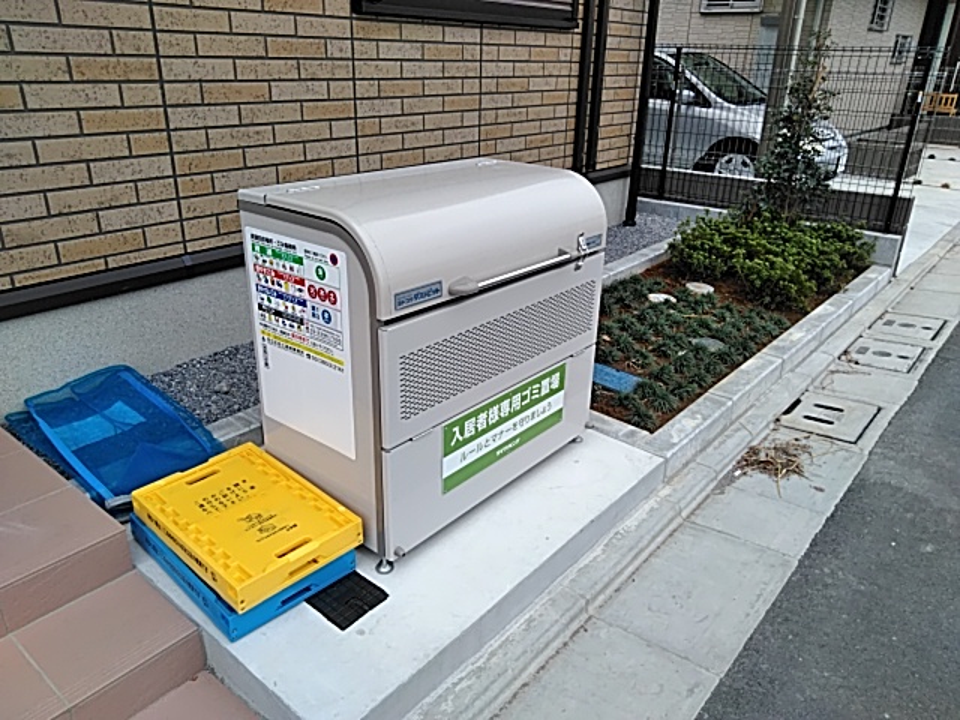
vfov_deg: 51.4
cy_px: 360
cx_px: 480
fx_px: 749
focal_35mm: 27
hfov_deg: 65.3
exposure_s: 1/625
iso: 60
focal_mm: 3.46
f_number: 2.2
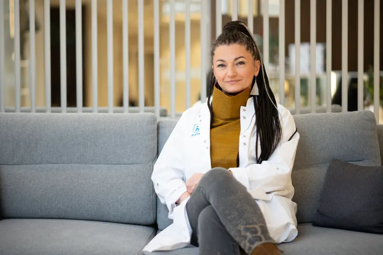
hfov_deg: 23.9
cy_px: 128
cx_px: 192
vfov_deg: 16.1
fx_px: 904
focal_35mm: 85
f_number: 1.8
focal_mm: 85
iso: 400
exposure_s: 1/160
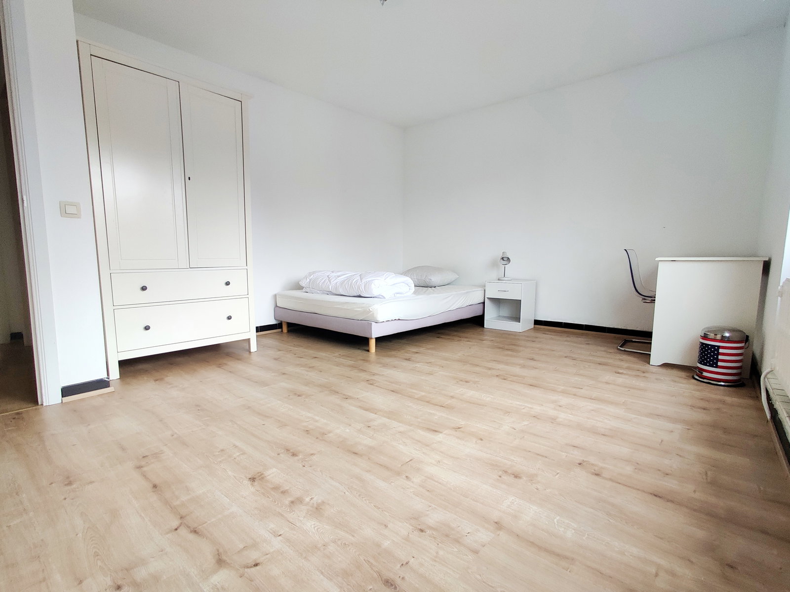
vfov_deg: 89.9
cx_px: 395
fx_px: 297
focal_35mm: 13
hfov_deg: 106.2
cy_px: 296
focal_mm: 2.25
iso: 320
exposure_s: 1/50
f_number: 2.2
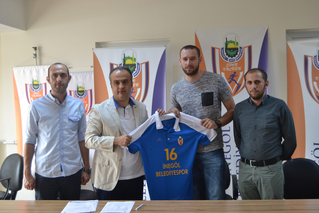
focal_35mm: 45
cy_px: 106
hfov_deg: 43.6
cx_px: 160
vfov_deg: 29.9
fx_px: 399
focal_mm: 30
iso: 500
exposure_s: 1/60
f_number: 4.2
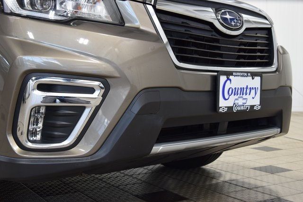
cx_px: 152
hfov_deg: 37.8
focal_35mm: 52
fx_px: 442
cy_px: 101
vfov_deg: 25.8
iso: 560
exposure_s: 1/15
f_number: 6.3
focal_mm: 35
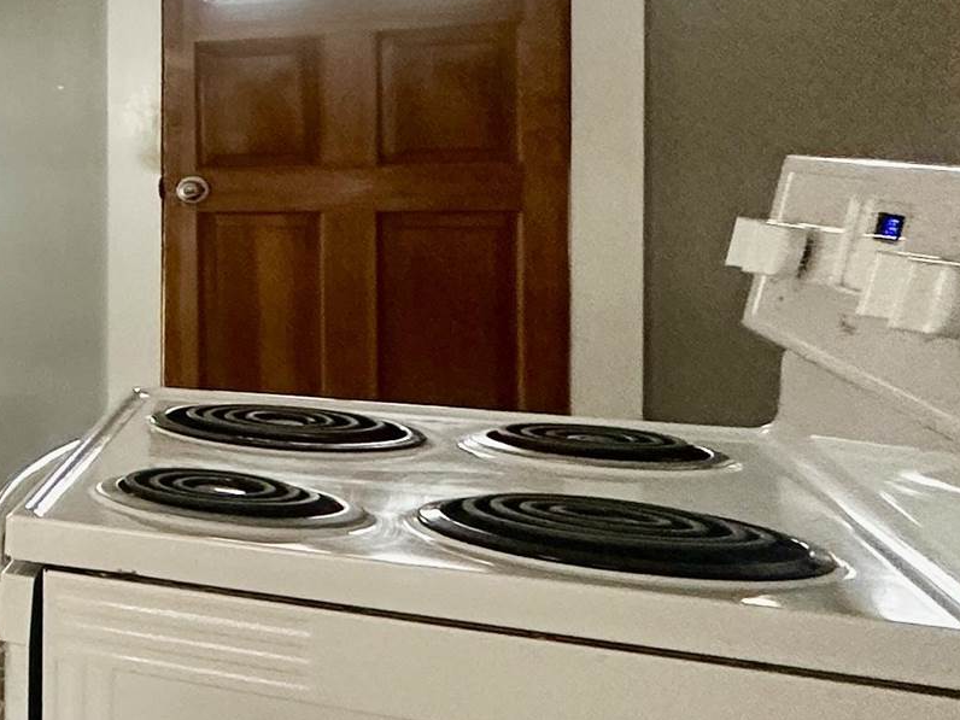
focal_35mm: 54
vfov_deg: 26.8
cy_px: 212
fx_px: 1498
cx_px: -727
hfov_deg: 22.5
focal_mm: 2.22
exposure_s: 1/99
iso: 250
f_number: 2.2
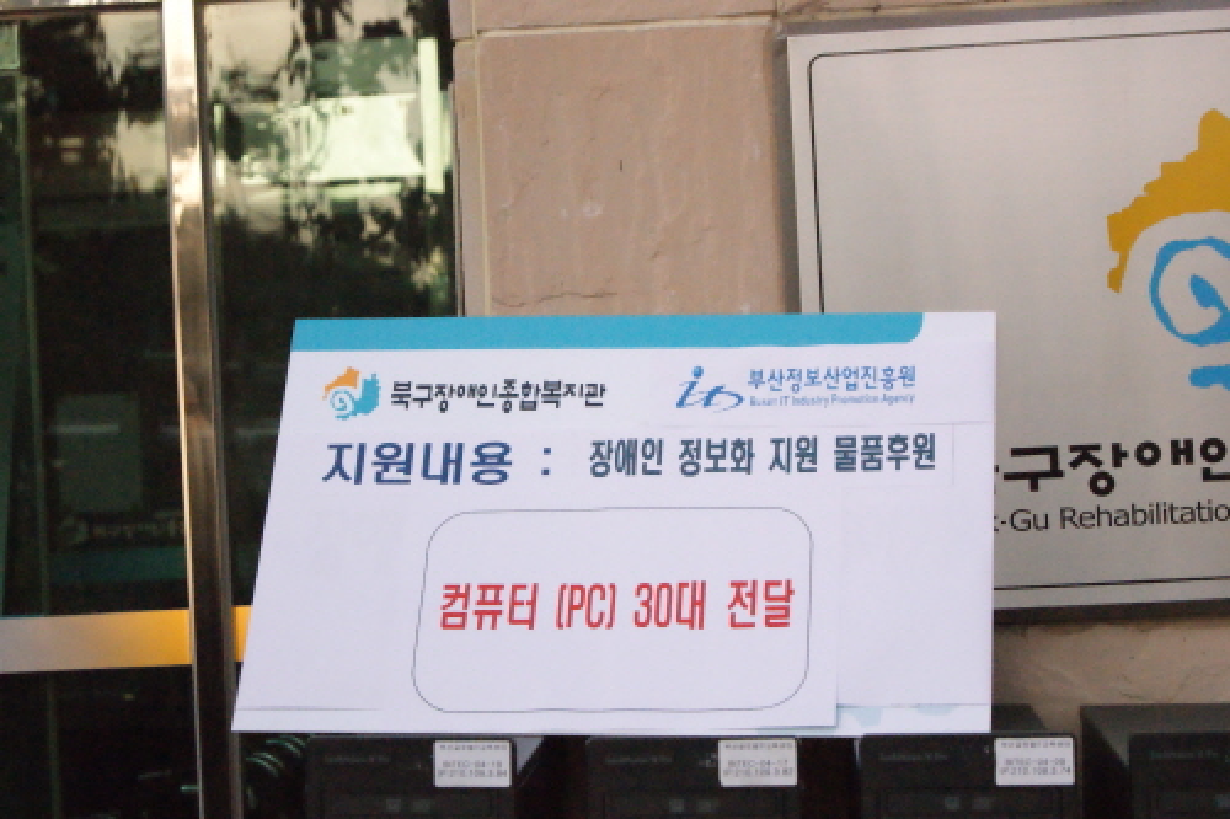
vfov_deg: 16.5
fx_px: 2818
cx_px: 615
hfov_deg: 24.6
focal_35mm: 82
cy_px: 410
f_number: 5.6
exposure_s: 1/4000
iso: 3200
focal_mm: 55
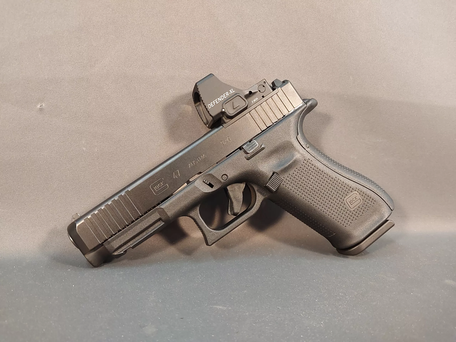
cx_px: 228
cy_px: 171
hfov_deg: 65.3
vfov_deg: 51.4
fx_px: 356
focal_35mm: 27
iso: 400
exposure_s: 1/50
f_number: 1.8
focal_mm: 4
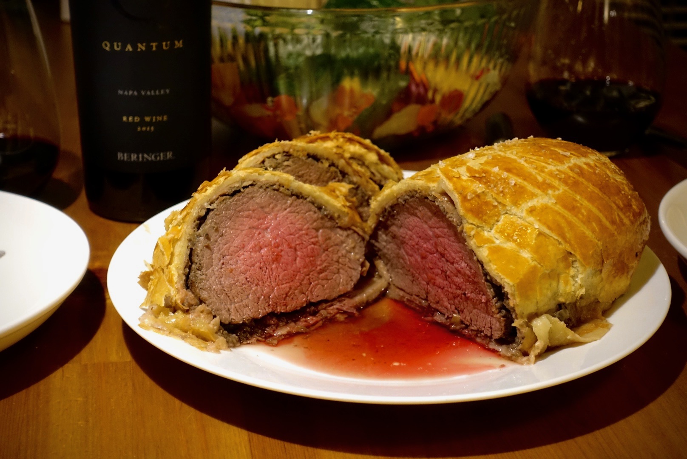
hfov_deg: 28.8
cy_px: 230
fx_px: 1337
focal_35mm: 70
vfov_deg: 19.5
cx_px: 344
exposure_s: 1/80
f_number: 4
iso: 1600
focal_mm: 25.7
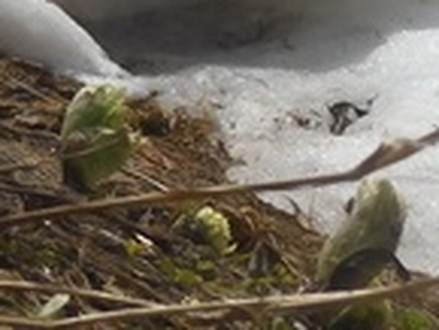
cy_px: -242
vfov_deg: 9.1
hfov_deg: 12.2
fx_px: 1993
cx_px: -136
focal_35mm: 157
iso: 100
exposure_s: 1/1600
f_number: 4.5
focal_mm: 4.3
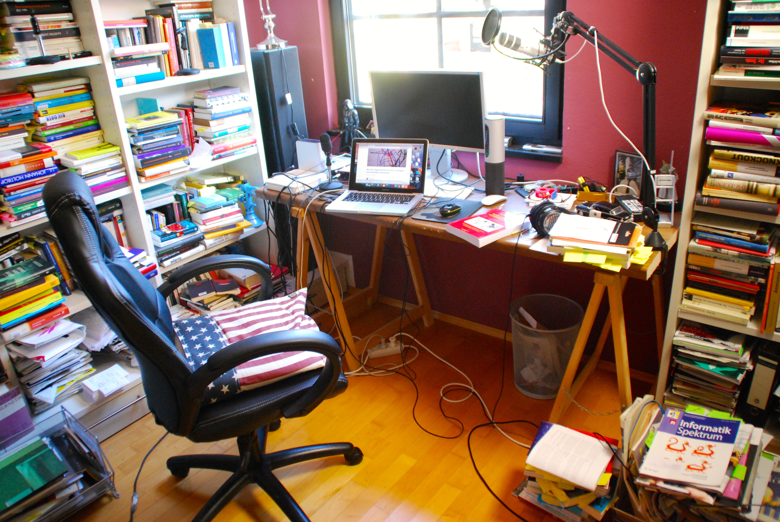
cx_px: 390
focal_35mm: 27
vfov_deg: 48.0
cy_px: 261
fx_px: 586
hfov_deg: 67.3
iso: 1100
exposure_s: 1/30
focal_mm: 18
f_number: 3.5
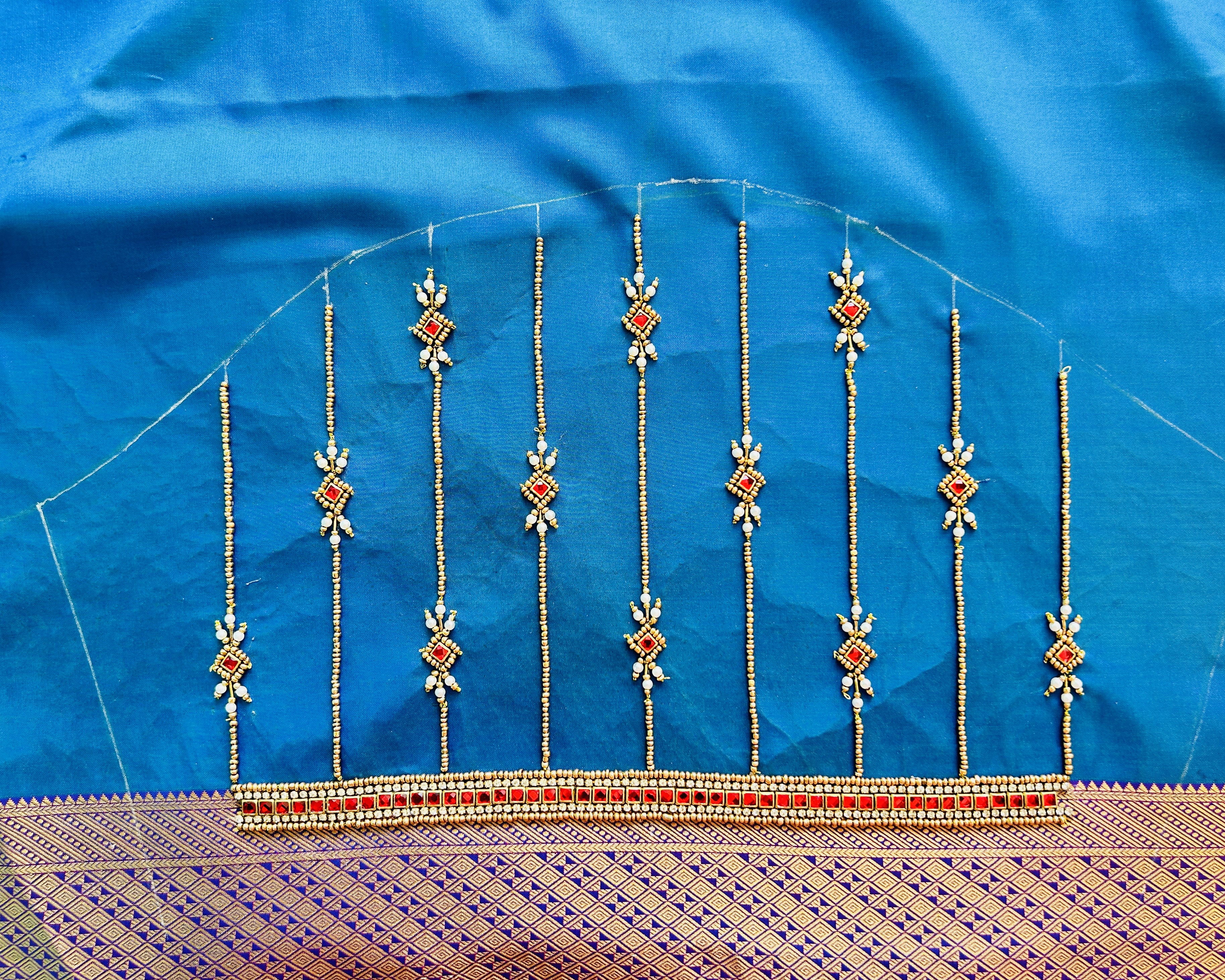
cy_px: 506
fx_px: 1015
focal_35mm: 28
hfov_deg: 62.2
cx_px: 628
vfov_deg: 51.5
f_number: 1.5
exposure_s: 1/124
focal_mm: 5.7
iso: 64
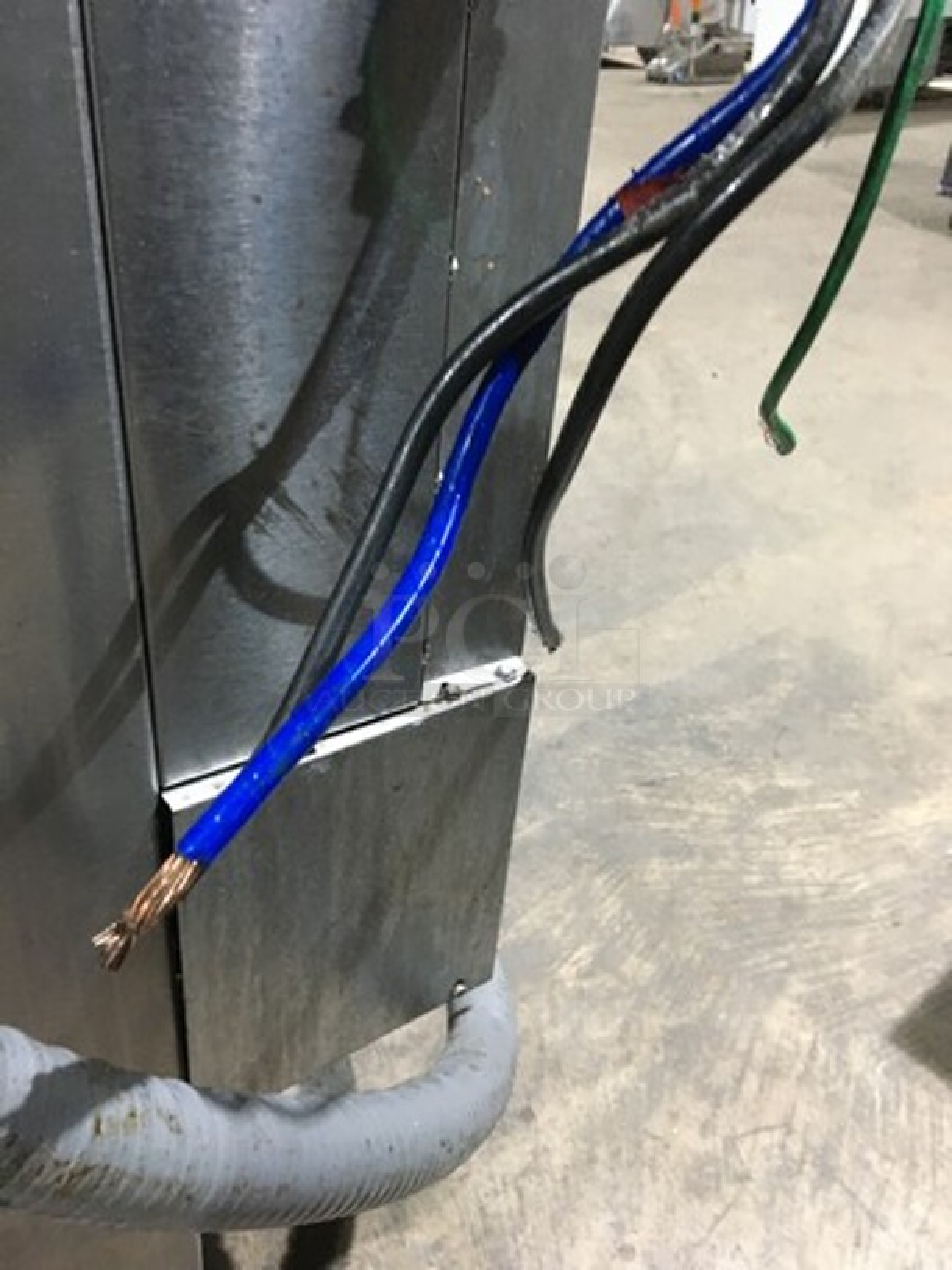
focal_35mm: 29
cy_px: 635
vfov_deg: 61.7
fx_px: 1063
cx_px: 476
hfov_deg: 48.2
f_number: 2.2
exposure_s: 1/15
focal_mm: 4.15
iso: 400
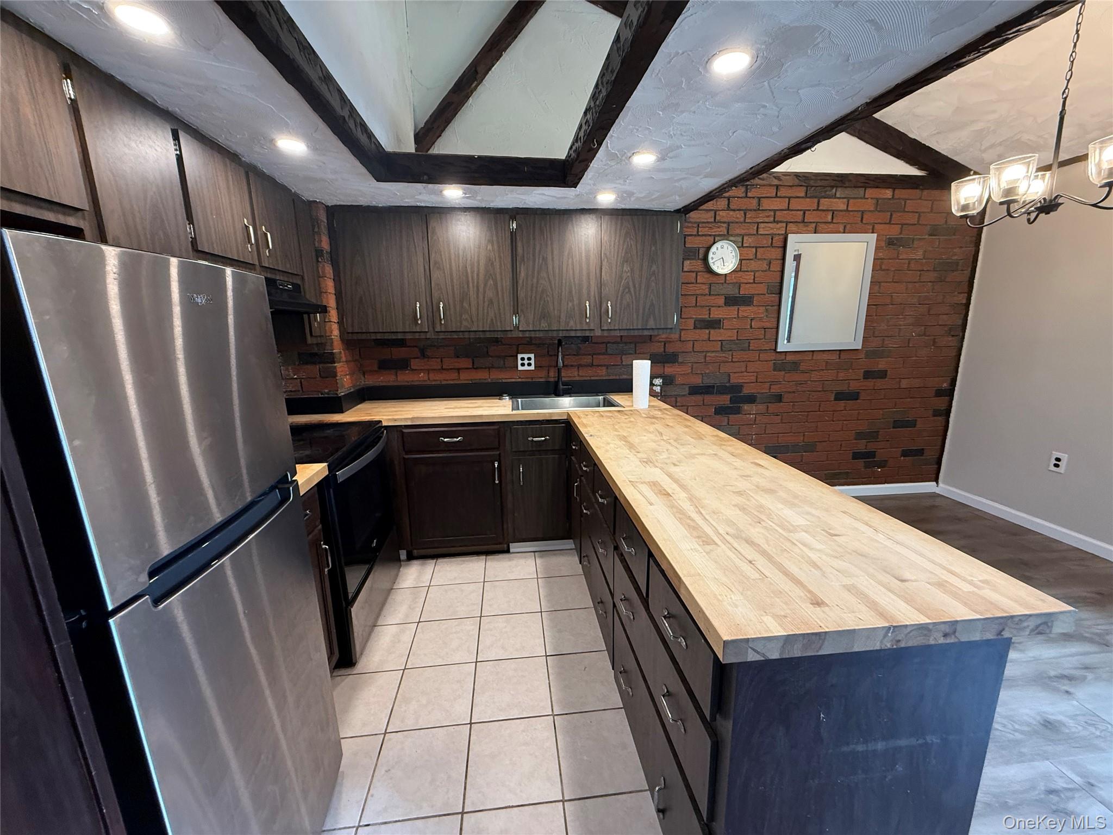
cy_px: 418
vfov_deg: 85.7
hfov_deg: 102.1
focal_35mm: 14
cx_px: 556
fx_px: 450
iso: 250
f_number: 2.2
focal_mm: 2.22
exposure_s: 1/60
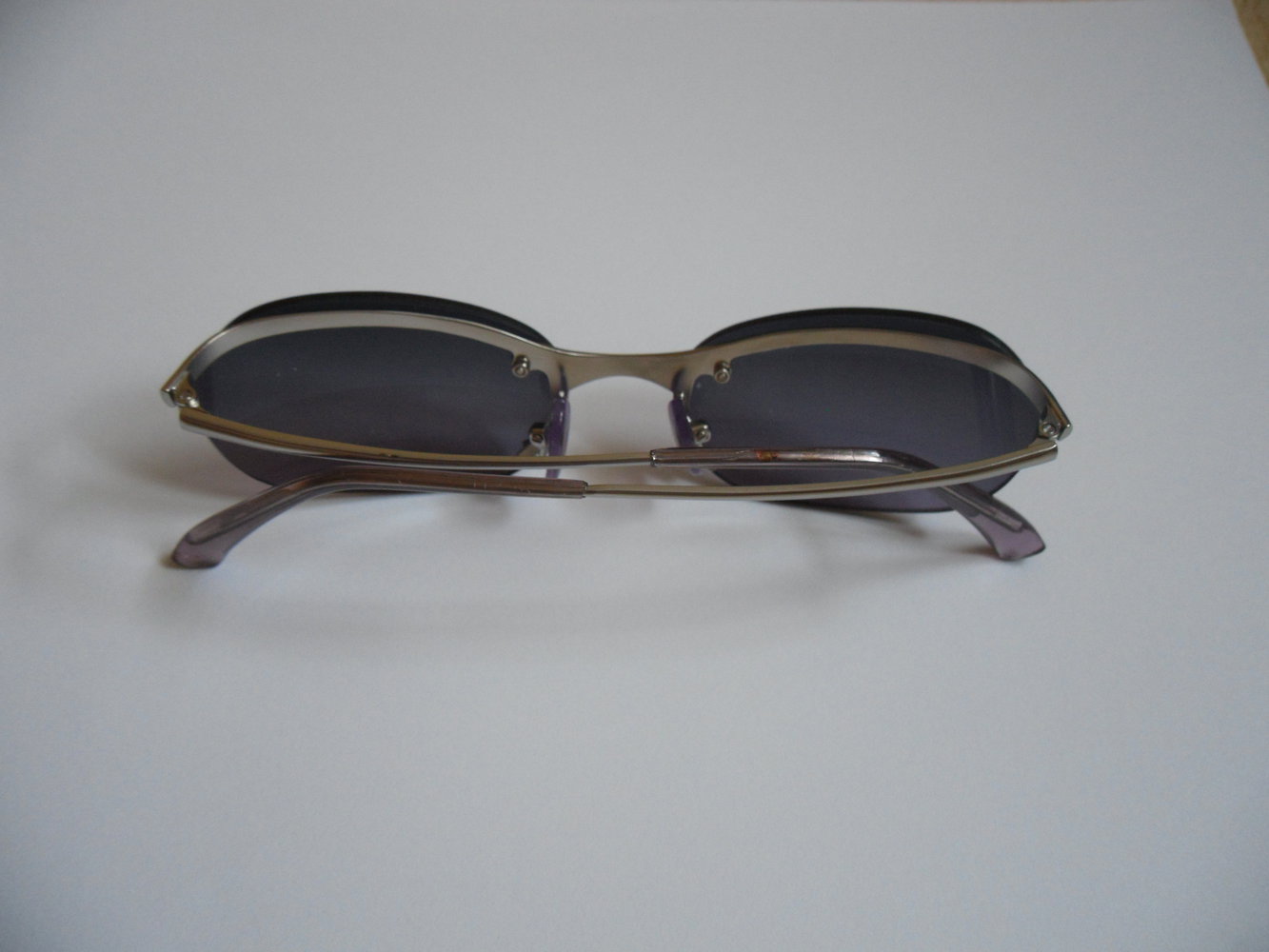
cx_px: 634
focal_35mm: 45
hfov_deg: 42.1
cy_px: 476
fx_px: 1650
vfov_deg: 32.2
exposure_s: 1/45
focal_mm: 6.3
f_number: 3.5
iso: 400
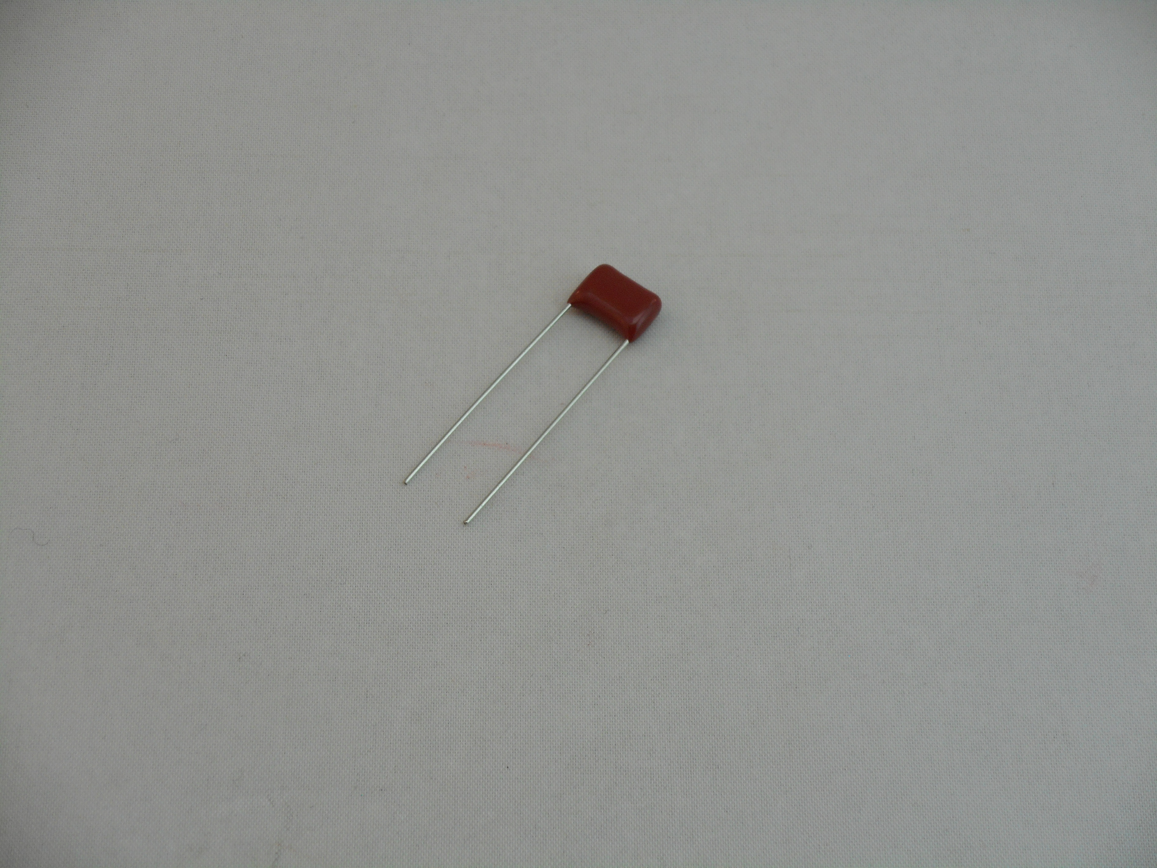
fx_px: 3409
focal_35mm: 102
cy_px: 434
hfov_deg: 19.3
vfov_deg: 14.5
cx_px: 578
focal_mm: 18.2
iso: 140
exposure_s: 1/60
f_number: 5.8
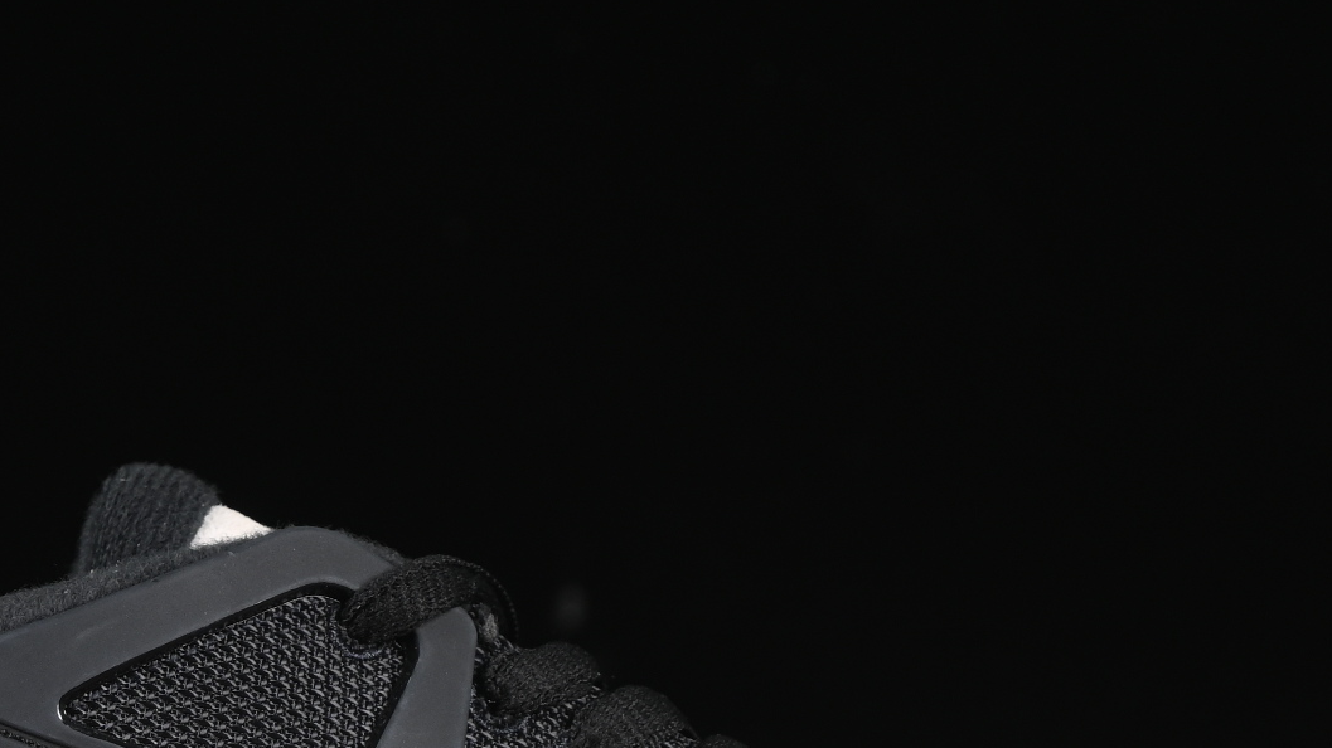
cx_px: 499
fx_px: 7309
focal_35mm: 207
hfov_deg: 10.4
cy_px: 800
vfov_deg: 5.8
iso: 160
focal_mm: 50
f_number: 6.3
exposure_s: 1/60
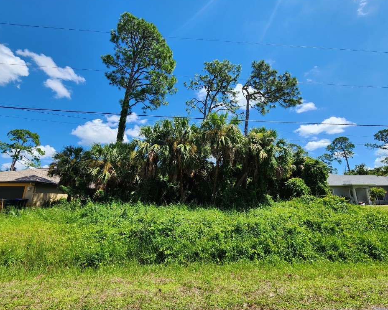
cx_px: 203
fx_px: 161
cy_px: 155
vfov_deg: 88.0
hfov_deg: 100.6
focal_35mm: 14
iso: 50
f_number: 2.2
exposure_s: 1/1501
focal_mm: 2.2
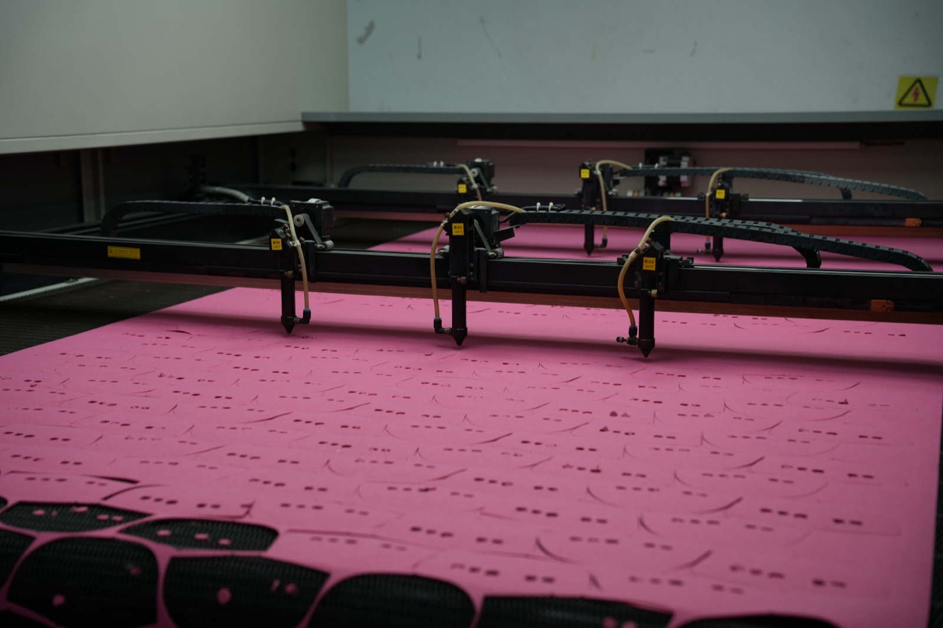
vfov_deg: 26.9
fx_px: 1315
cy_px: 314
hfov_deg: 39.5
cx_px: 472
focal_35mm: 50
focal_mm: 50.2
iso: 320
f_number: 4
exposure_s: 1/100
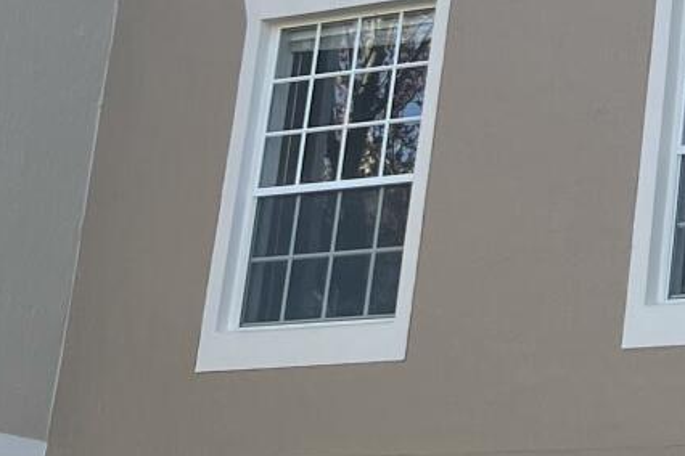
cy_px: 87
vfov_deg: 10.8
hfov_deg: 15.1
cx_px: 995
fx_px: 2416
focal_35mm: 127
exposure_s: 1/1355
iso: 50
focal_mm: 5.1
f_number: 1.6
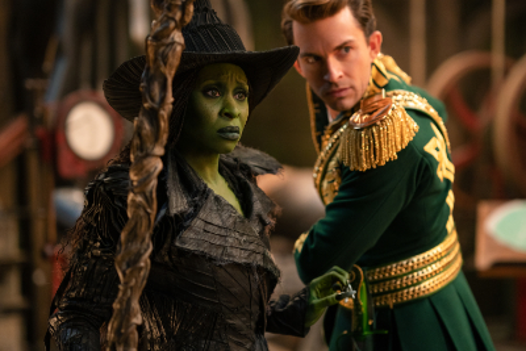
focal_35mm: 85
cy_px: 176
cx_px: 263
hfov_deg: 23.9
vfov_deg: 16.1
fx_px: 1242
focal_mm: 85
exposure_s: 1/125
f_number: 1.8
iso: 2500
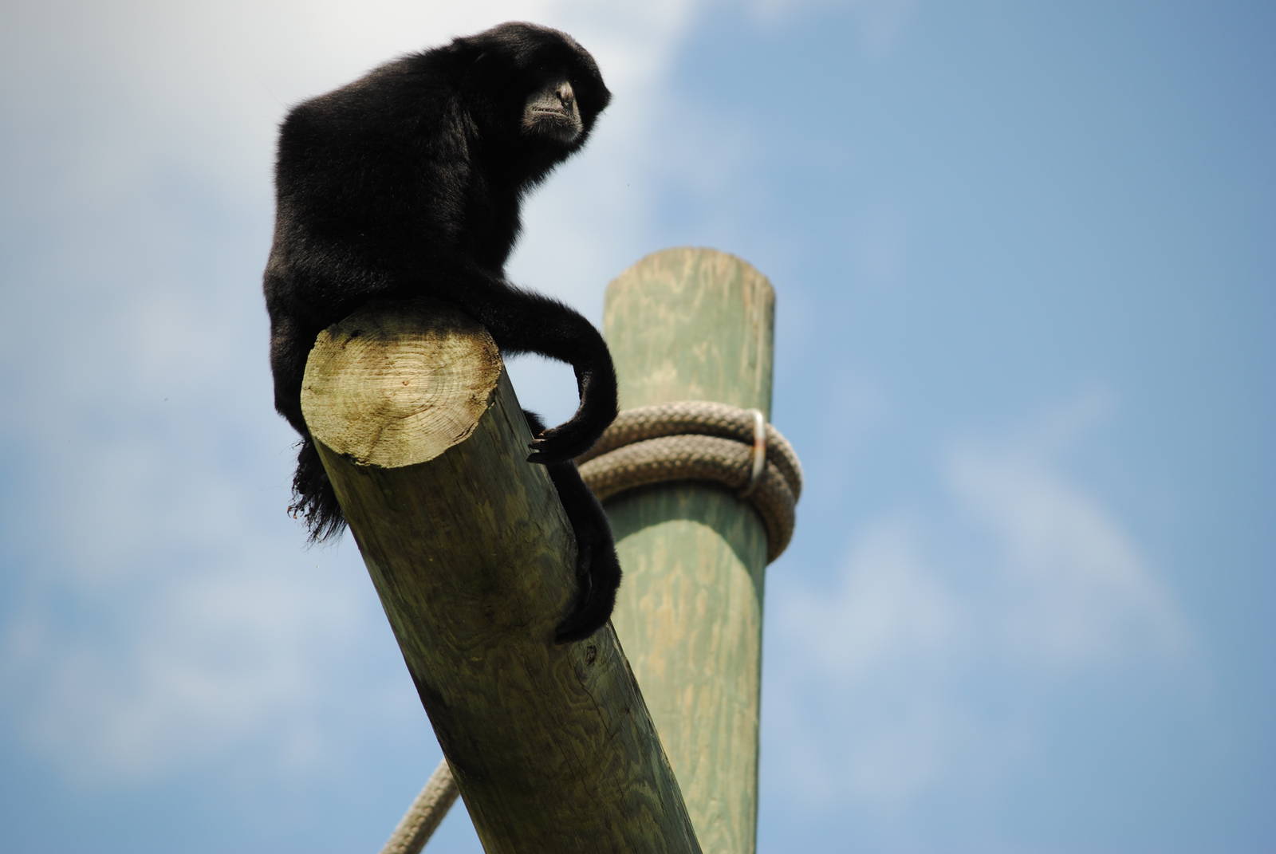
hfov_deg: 7.6
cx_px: 638
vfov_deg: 5.1
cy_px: 427
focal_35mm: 270
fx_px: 9581
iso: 200
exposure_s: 1/1000
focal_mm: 180
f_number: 5
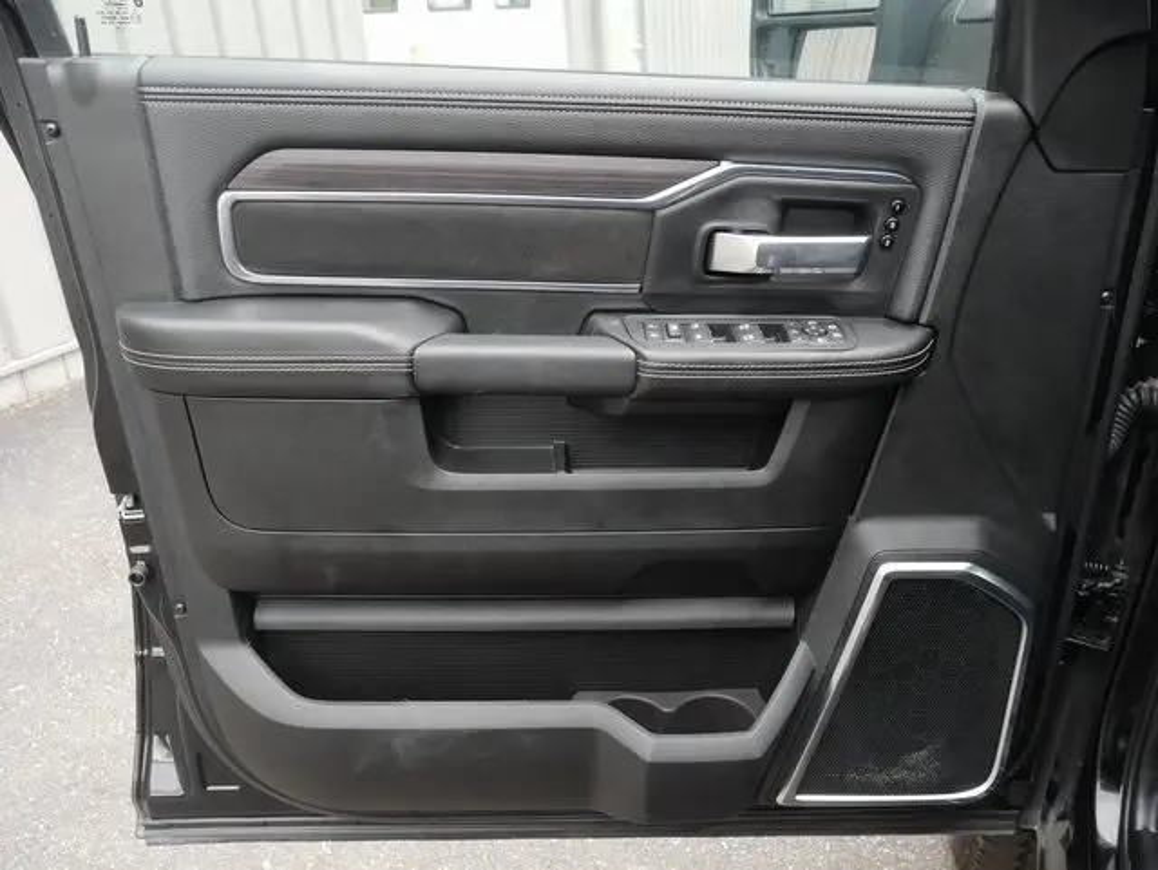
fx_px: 937
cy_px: 435
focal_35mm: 28
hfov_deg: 63.4
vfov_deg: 49.8
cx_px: 579
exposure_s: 1/60
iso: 800
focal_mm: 14
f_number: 5
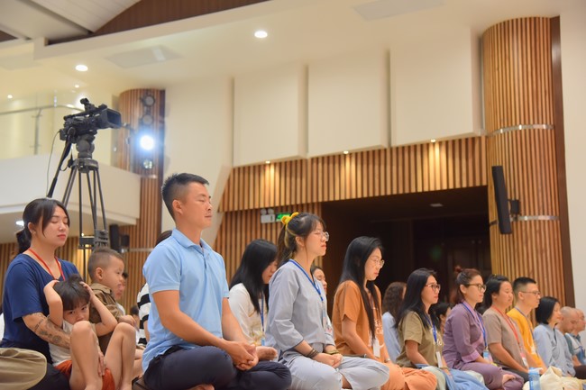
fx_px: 944
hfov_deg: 34.5
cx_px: 293
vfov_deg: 23.4
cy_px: 195
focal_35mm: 58
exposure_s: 1/80
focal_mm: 58
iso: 1250
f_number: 5
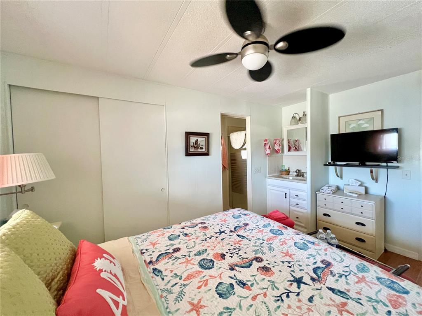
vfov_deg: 89.9
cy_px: 158
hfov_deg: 106.2
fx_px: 158
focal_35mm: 13
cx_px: 211
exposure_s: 1/60
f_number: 1.8
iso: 320
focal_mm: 1.57
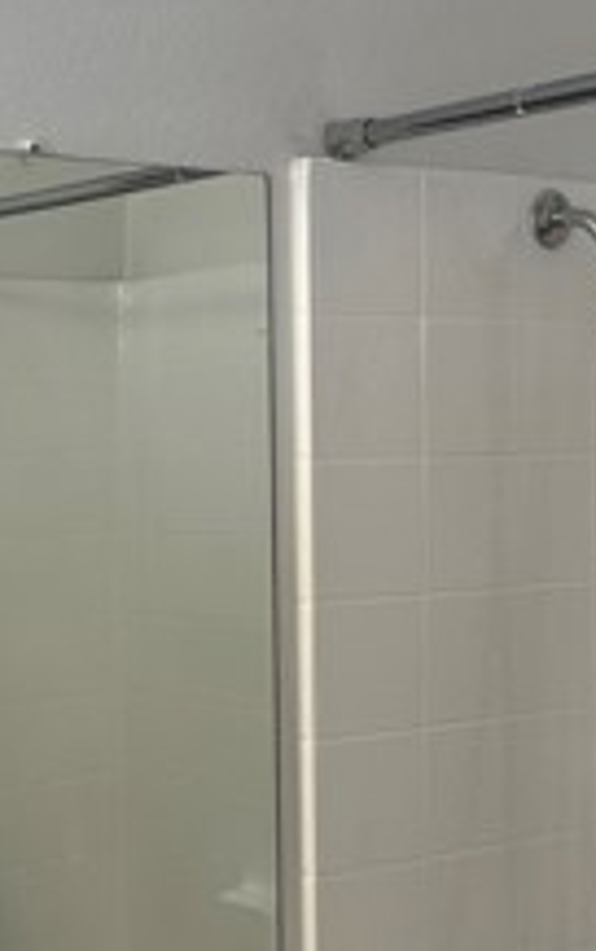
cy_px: 714
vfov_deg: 27.1
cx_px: 272
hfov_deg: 17.4
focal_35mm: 75
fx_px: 1945
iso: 80
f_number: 1.78
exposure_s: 1/120
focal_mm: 6.86
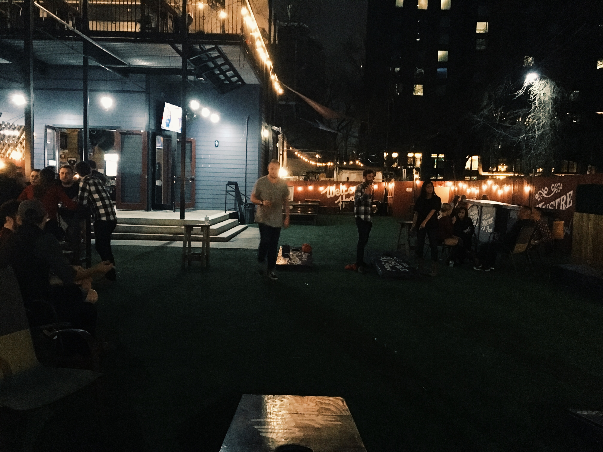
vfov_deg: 48.2
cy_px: 226
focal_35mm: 29
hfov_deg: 61.7
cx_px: 302
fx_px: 505
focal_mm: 4.15
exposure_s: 1/15
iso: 1000
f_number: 2.2
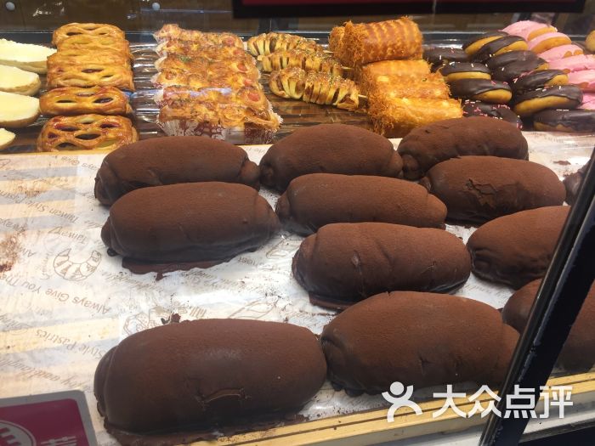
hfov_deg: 61.7
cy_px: 223
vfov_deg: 48.2
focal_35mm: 29
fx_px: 498
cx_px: 298
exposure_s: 1/50
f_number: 2.2
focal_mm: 4.15
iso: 32
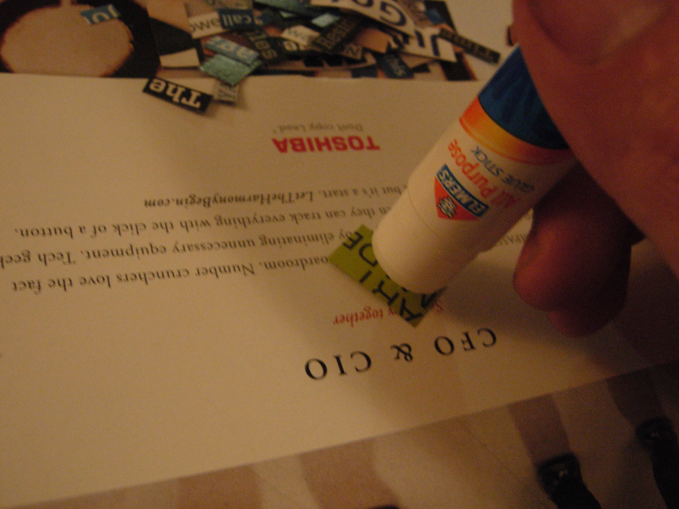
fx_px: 706
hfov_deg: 51.4
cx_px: 340
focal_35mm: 36
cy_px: 254
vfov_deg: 39.7
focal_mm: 7.5
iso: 400
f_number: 3.8
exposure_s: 1/13
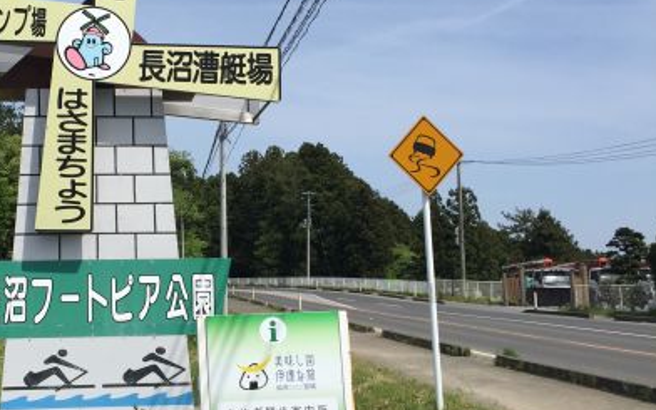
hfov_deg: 41.4
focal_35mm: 47
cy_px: 191
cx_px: 162
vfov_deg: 27.4
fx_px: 840
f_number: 2.2
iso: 32
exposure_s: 1/2639
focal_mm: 4.15
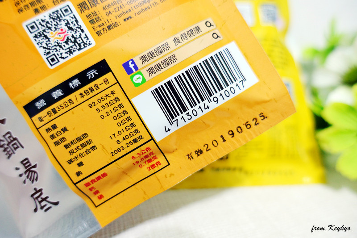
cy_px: 119
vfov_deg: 53.1
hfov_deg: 73.8
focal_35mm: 24
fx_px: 238
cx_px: 178
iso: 160
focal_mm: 8.8
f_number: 1.8
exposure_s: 1/30
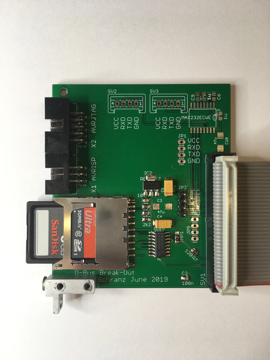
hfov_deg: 48.2
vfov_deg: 61.7
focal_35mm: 29
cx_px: 135
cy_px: 180
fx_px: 302
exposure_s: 1/50
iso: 32
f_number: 2.2
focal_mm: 4.15
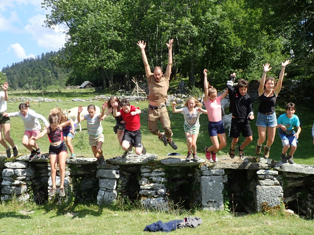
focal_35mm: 37
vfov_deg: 38.7
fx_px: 336
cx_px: 151
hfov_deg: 50.1
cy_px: 122
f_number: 3.2
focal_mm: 5.14
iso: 100
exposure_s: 1/640
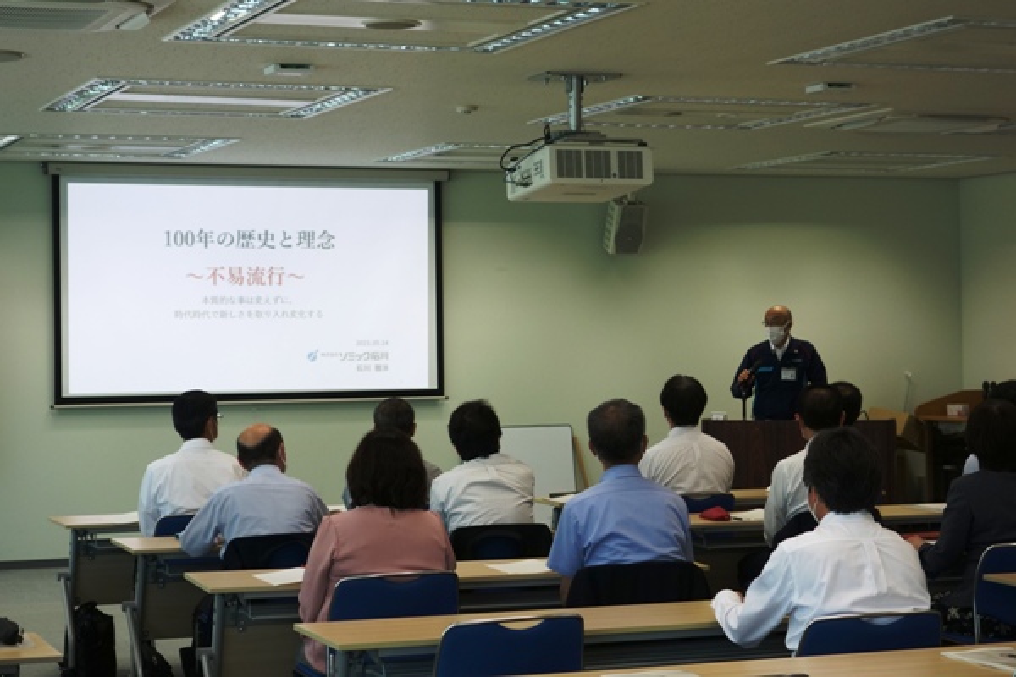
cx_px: 508
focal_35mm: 71
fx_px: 2004
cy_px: 338
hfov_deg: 28.5
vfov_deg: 19.2
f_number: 4
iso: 160
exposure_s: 1/80
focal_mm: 26.26
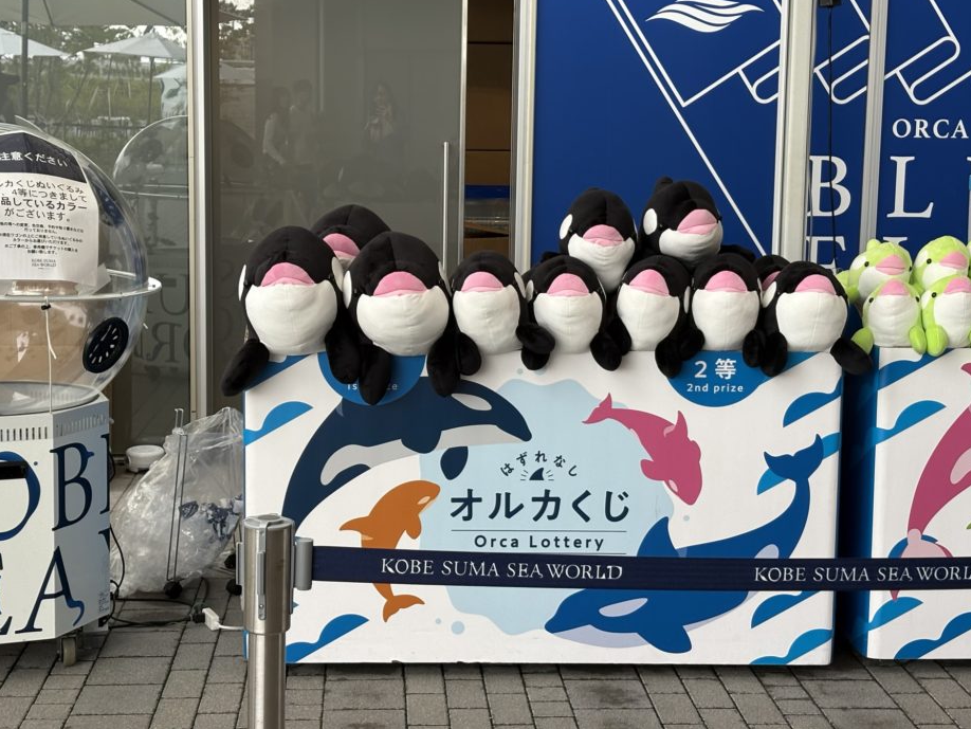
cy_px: 326
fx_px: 1627
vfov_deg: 25.2
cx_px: 436
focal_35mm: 58
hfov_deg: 33.2
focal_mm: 5.96
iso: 32
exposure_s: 1/149
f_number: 1.6
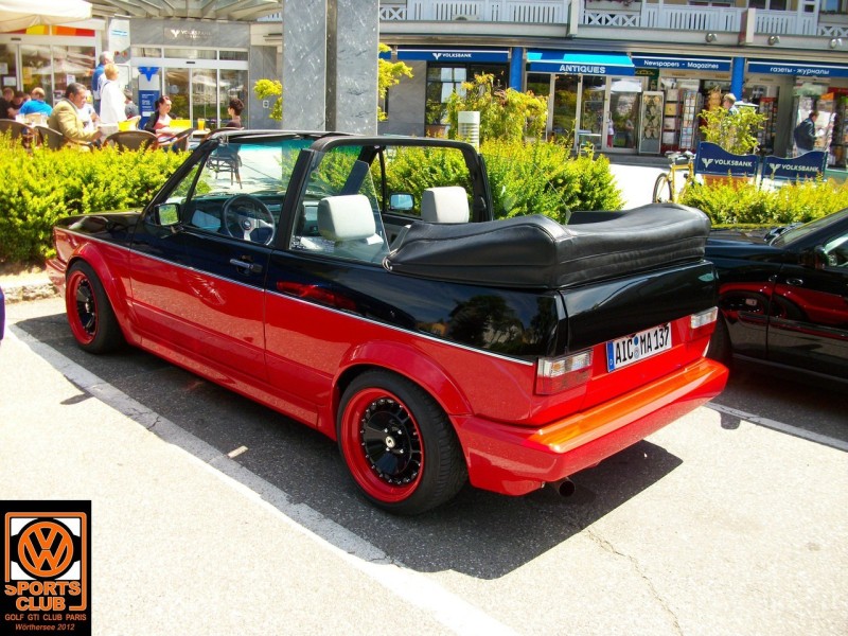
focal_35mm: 34
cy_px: 318
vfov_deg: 41.8
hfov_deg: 54.0
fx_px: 833
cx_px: 424
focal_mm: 5.7
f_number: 2.9
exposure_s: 1/359
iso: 80
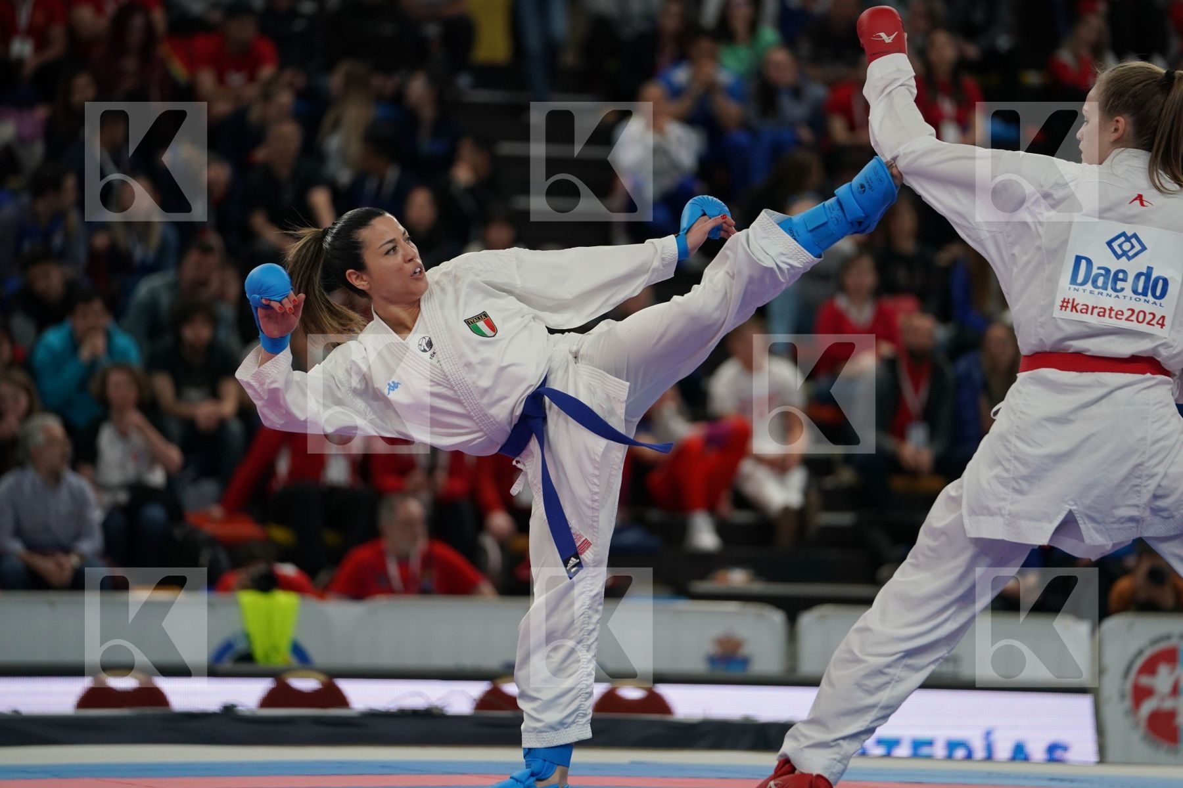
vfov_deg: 7.3
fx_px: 6210
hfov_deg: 10.9
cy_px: 394
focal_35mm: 189
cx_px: 592
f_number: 2.8
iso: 1600
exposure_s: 1/1000
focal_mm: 189
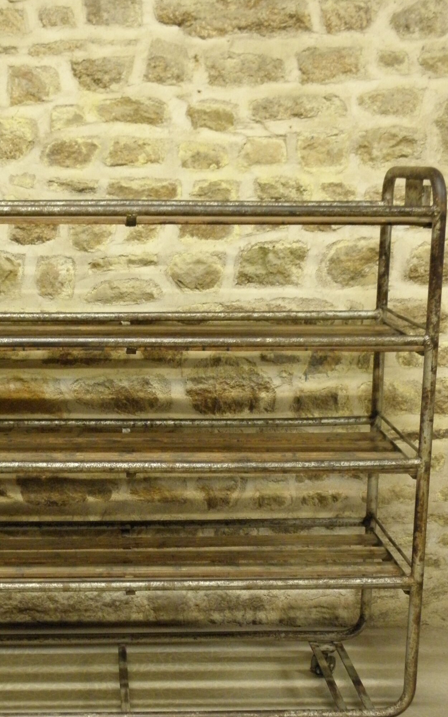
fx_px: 1035
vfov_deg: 38.2
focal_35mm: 53
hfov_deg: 24.2
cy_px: 391
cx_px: 132
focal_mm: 7.1
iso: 320
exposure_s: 1/8
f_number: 3.8
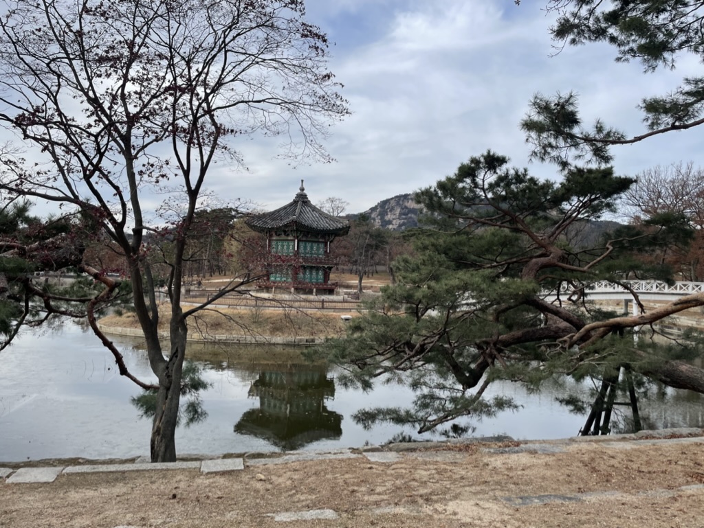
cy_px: 264
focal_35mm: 26
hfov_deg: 67.3
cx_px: 352
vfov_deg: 53.1
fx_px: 529
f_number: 1.6
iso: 32
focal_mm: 4.2
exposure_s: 1/2257
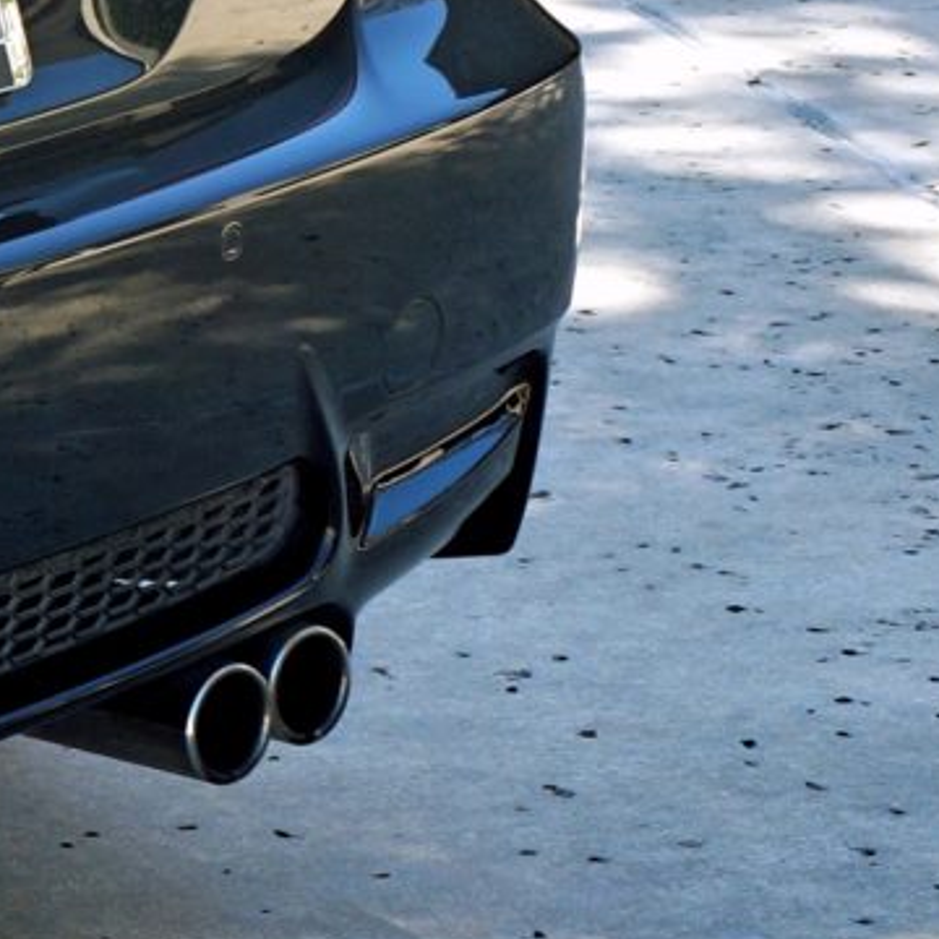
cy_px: 393
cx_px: -1239
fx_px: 4678
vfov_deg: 11.5
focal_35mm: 152
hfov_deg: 10.1
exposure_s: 1/100
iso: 100
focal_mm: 21
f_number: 7.1
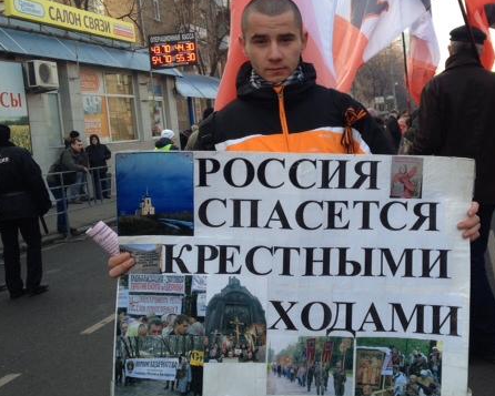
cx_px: 333
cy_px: 164
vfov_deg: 30.8
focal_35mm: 49
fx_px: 718
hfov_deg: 37.6
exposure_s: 1/179
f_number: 2.4
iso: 50
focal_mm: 4.28
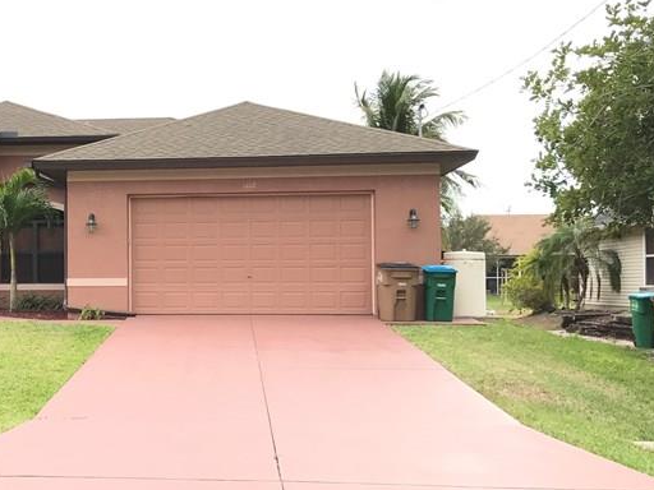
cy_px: 269
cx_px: 115
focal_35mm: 56
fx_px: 1058
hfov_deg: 33.2
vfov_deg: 26.1
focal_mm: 3.99
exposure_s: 1/1182
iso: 20
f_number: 1.8
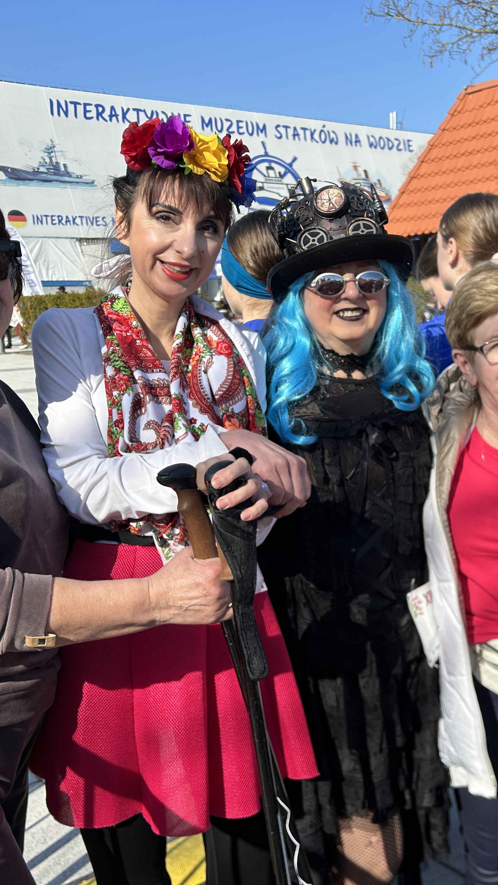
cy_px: 444
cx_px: 314
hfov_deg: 31.0
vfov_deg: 52.8
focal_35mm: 38
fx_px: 892
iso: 50
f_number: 1.5
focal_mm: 5.7
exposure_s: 1/3257
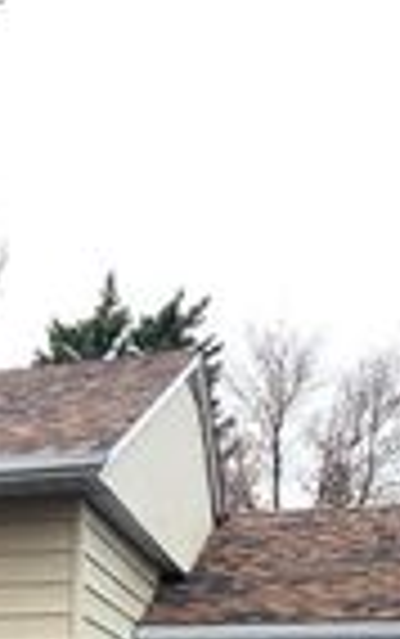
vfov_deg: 21.9
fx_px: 1497
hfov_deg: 13.9
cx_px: -270
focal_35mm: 86
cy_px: 803
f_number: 1.8
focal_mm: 5.4
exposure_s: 1/841
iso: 20
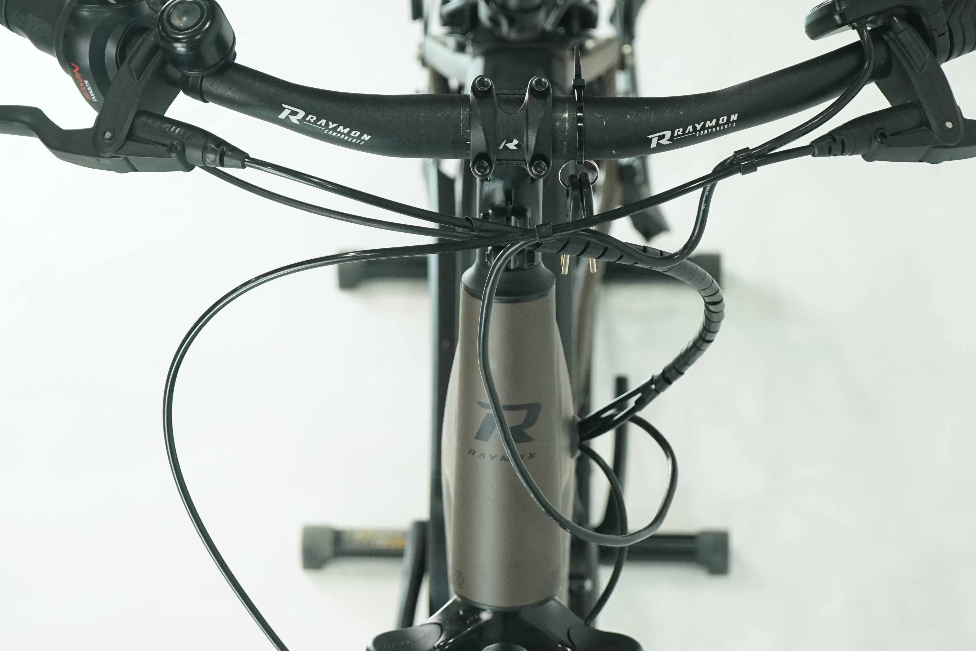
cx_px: 498
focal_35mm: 98
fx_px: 2657
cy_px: 363
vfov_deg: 14.0
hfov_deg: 20.8
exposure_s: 1/200
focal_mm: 70
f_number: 7.1
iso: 2500
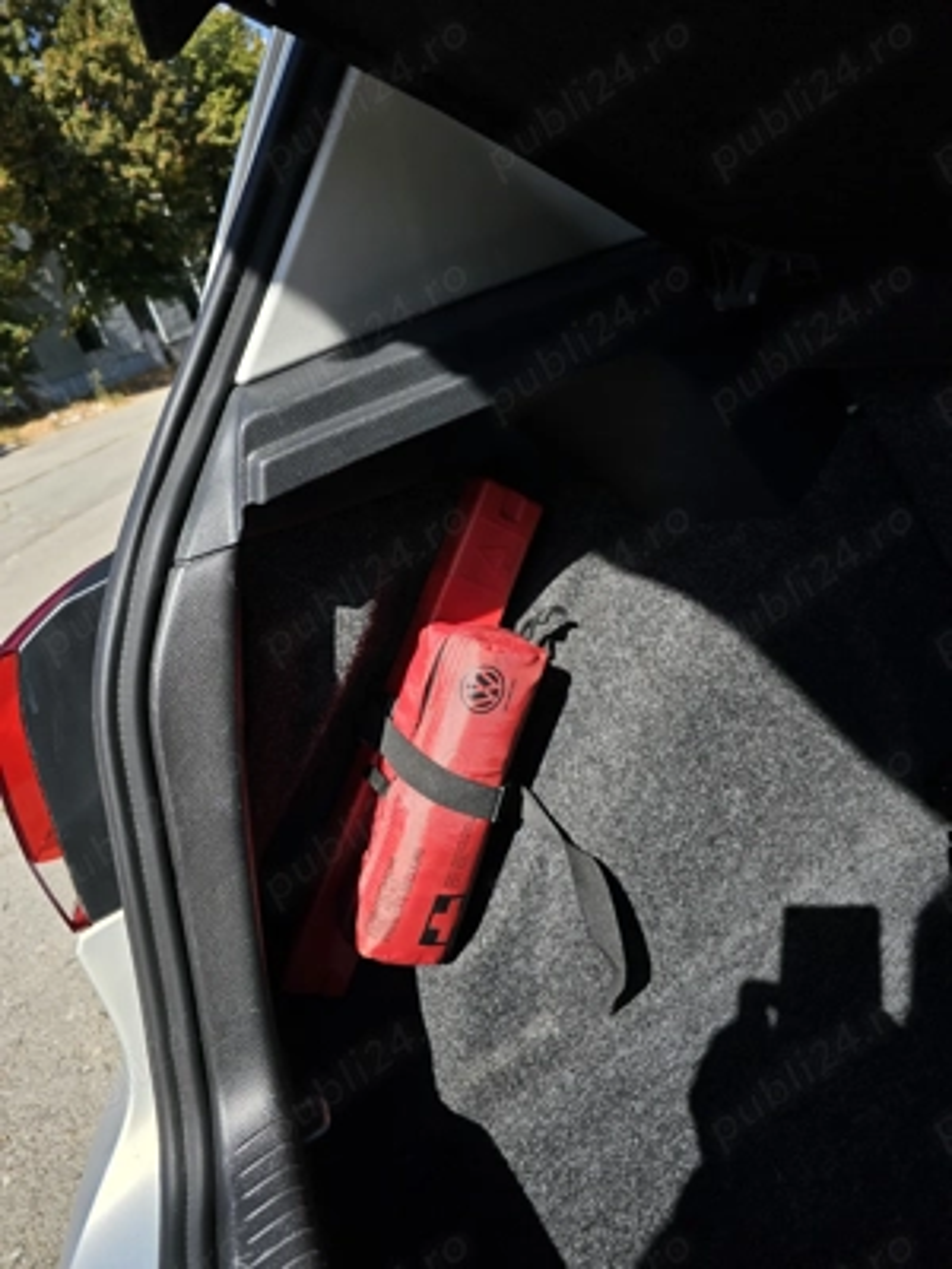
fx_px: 843
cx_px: 476
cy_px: 634
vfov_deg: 73.9
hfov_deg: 58.9
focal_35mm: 23
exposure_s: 1/714
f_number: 1.7
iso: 10
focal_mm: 6.3
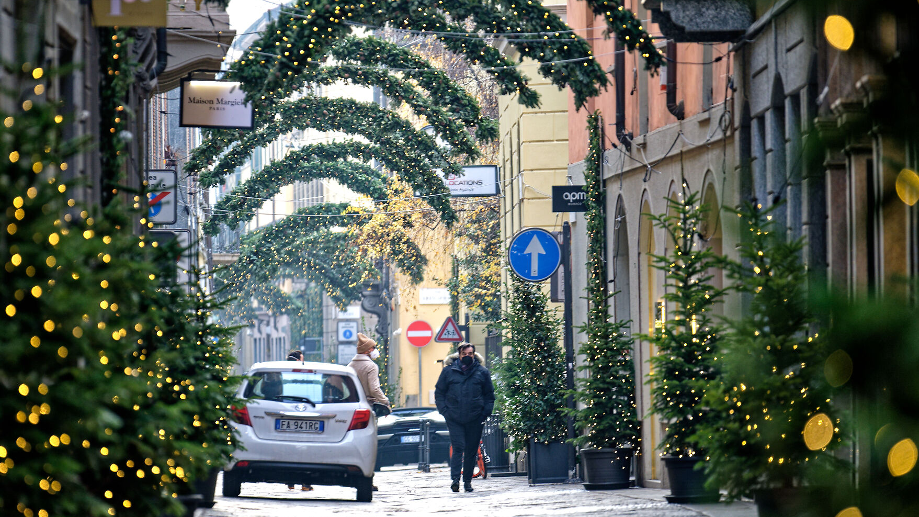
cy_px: 272
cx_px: 418
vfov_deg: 4.2
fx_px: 6969
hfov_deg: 7.5
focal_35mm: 286
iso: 100
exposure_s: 1/125
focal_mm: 200
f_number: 2.8
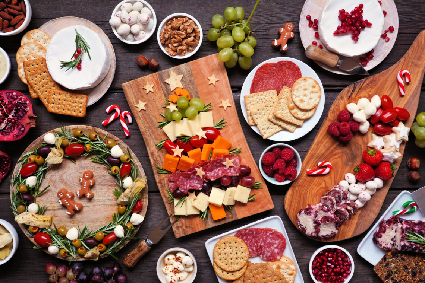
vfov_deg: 34.2
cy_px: 142
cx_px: 212
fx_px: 460
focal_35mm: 39
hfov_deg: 49.6
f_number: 13
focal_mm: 26
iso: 100
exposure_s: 4
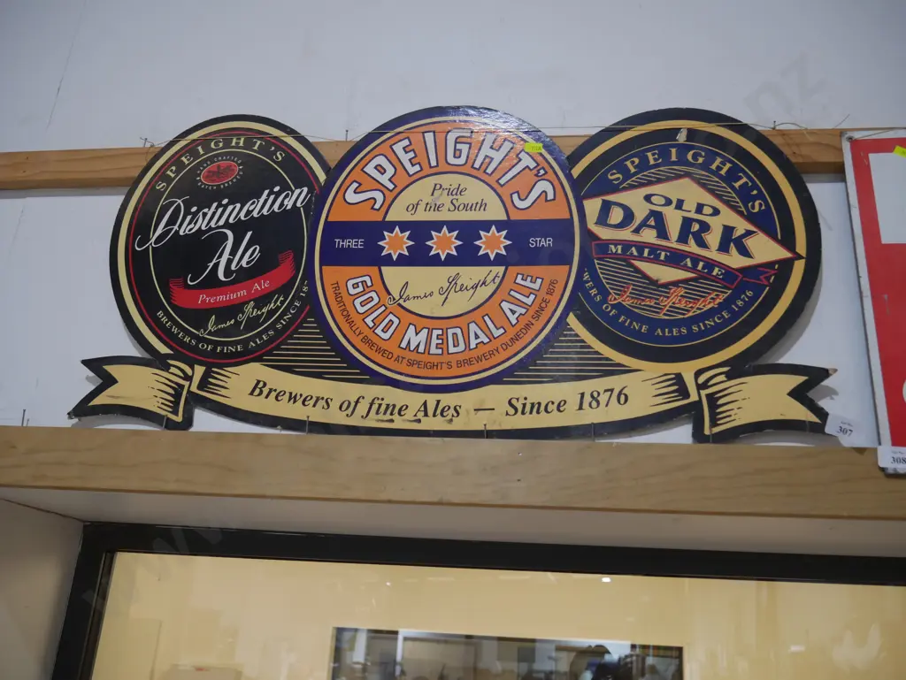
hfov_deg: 59.9
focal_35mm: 30
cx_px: 453
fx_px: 786
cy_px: 340
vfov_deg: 46.8
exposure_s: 1/60
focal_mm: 15
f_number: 3.6
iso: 640
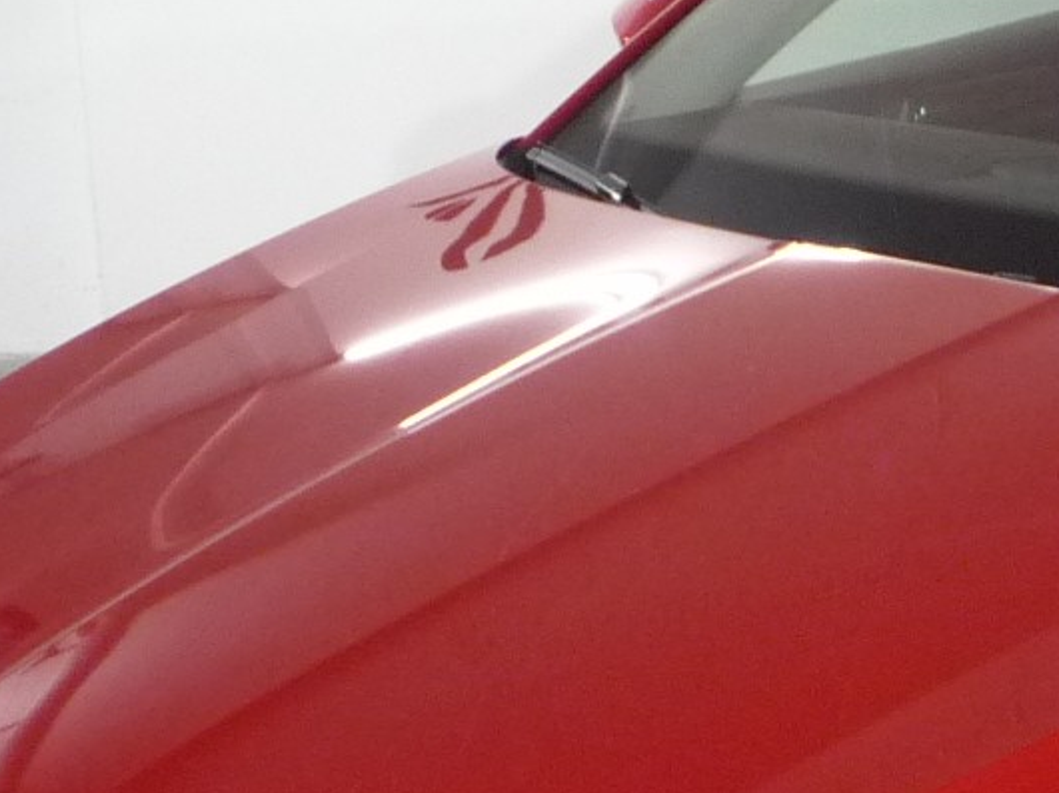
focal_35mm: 116
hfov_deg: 16.2
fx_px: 3547
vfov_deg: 12.7
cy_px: 643
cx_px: 1321
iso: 250
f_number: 3.3
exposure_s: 1/30
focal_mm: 5.2
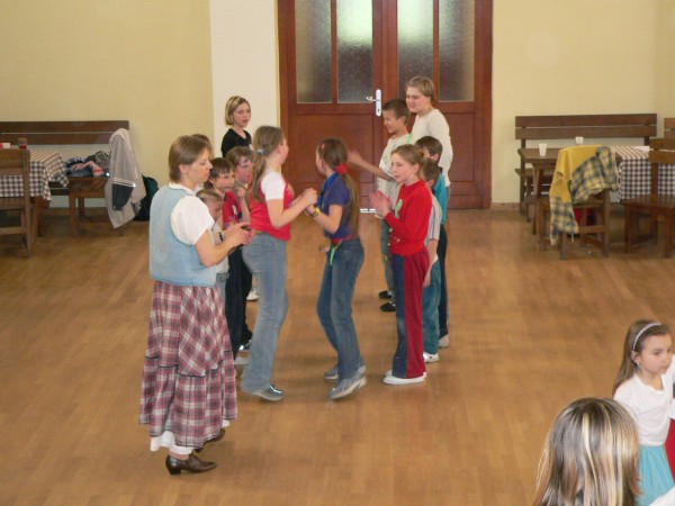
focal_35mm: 84
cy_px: 253
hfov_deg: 23.3
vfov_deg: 17.6
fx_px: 1638
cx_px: 338
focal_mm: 14.1
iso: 400
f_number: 2.8
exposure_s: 1/60
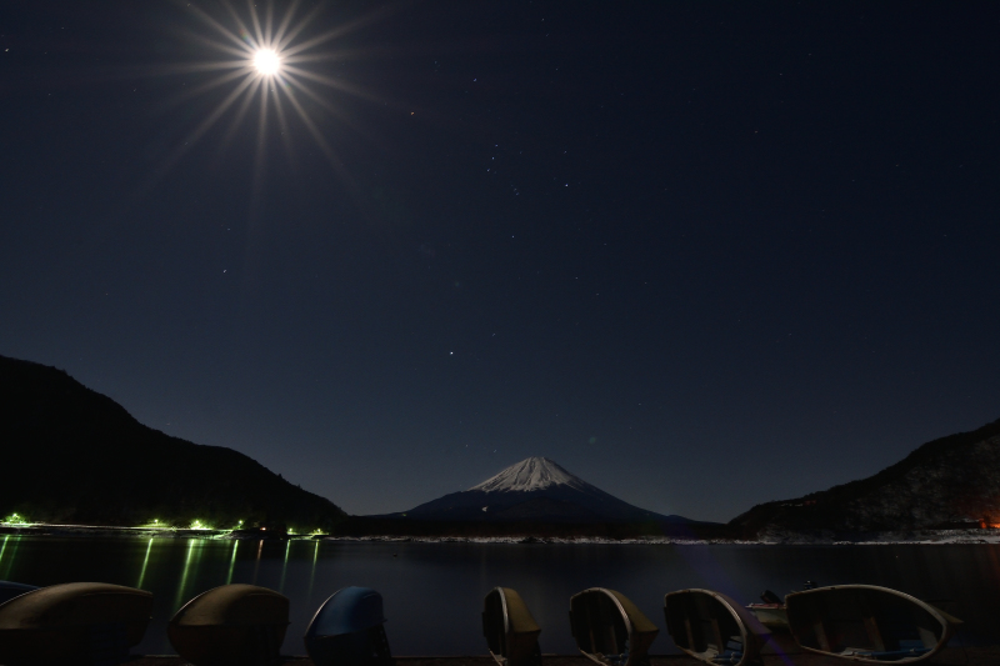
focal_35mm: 16
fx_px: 458
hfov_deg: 95.0
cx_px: 500
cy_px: 333
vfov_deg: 72.0
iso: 400
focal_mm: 11
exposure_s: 41.4
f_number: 13
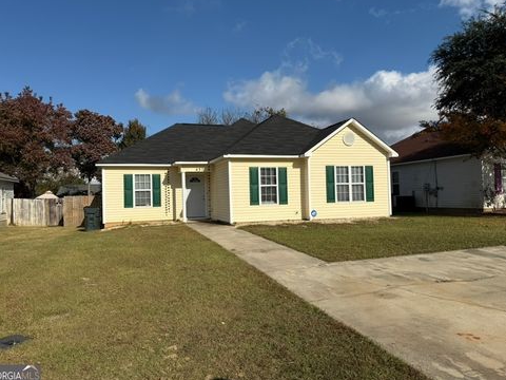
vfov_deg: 54.9
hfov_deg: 69.4
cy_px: 186
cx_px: 246
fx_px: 365
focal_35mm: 25
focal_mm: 6.76
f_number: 1.78
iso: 80
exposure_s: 1/9091
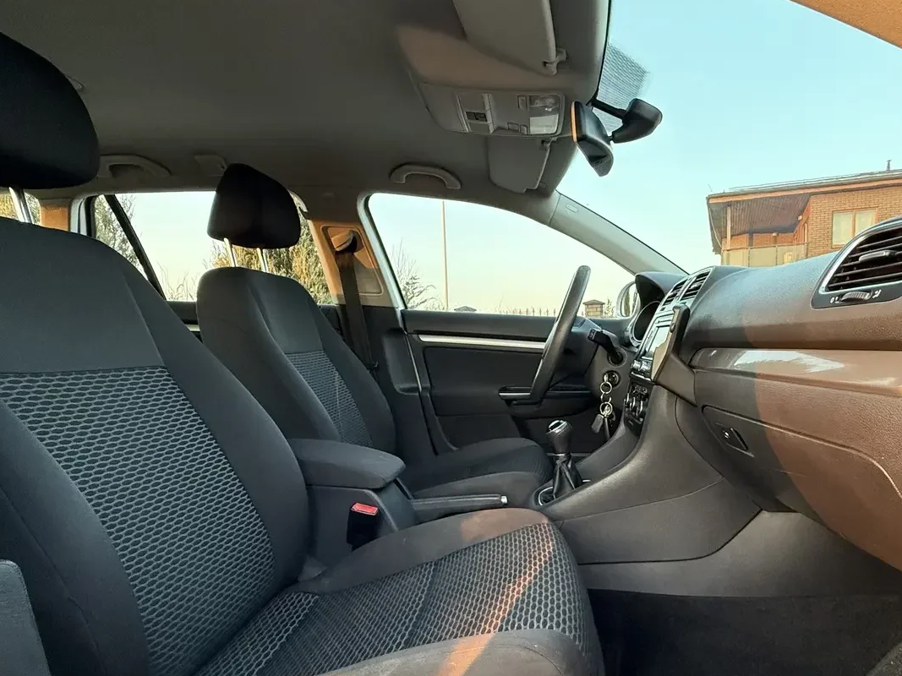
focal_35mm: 21
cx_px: 549
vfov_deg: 62.9
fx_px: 547
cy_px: 404
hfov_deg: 77.9
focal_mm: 2.22
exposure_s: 1/99
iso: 250
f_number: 2.2
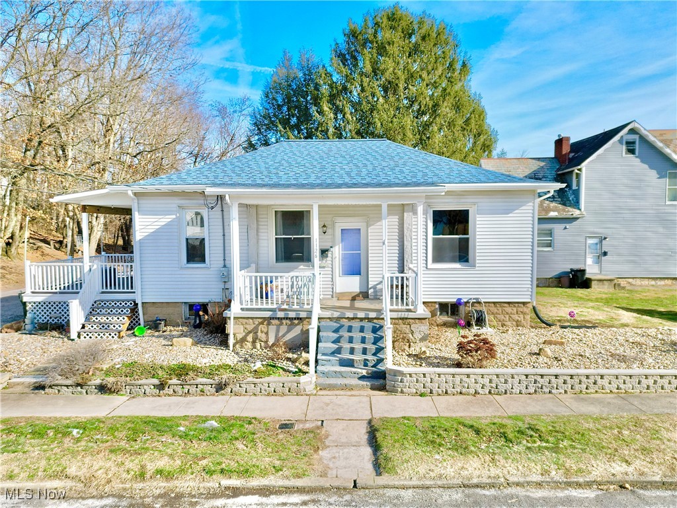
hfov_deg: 71.6
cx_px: 338
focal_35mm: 24
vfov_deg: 56.8
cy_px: 254
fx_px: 469
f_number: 1.7
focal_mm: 6.72
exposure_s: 1/2500
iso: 140
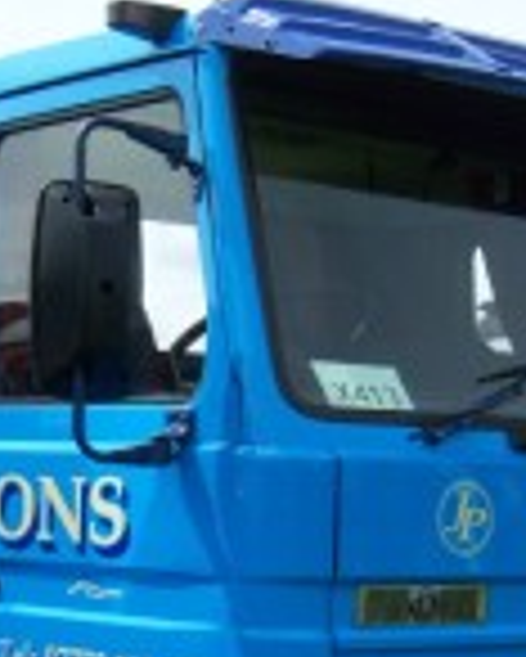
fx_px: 1866
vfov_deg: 19.7
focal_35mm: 96
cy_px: 554
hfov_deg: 16.0
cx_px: 207
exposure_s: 1/500
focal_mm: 7.5
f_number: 4.8
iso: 80
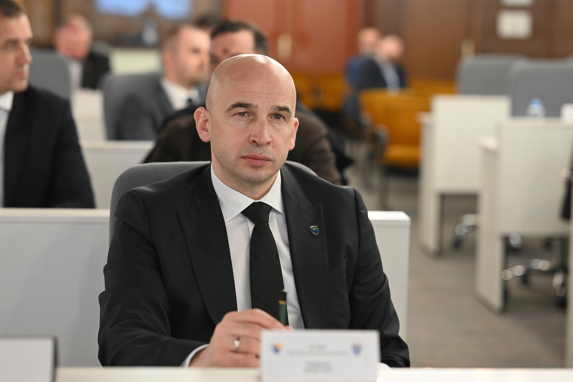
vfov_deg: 16.1
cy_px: 191
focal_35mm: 85
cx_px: 286
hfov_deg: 23.9
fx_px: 1353
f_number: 2.8
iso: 1400
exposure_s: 1/125
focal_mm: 85
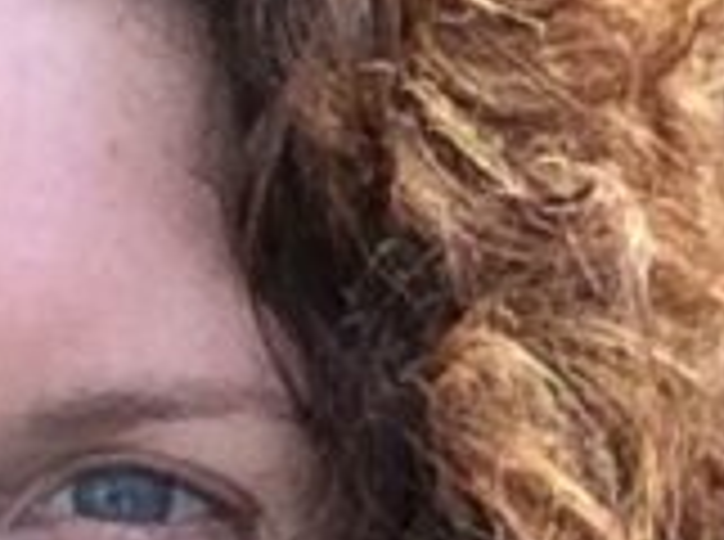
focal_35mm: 220
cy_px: 470
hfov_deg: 8.6
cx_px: 1313
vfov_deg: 6.7
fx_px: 4591
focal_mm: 2.15
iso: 64
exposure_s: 1/100
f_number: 2.4
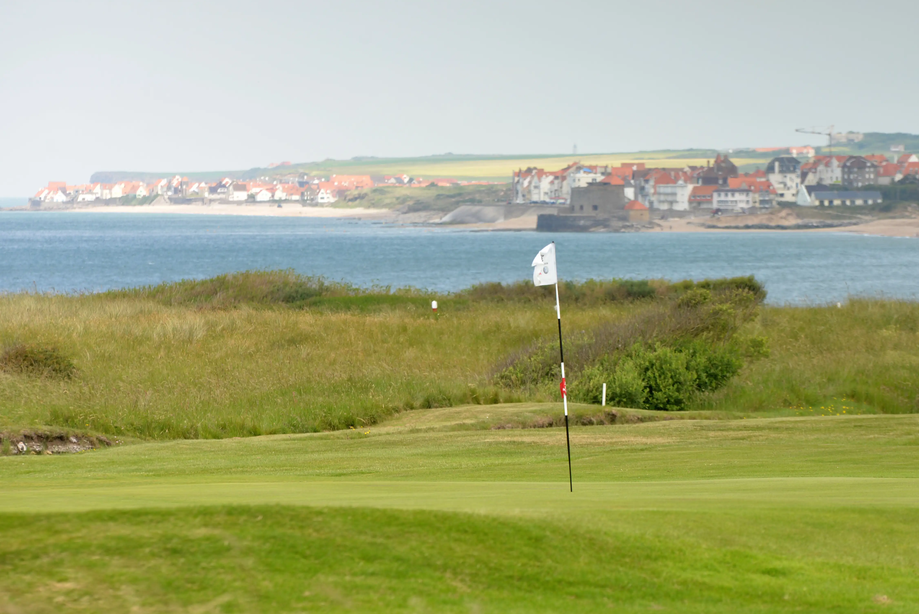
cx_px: 512
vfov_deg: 5.2
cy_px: 324
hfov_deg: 7.7
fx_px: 6818
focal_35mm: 267
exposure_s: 1/500
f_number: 5.6
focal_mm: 200
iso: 320
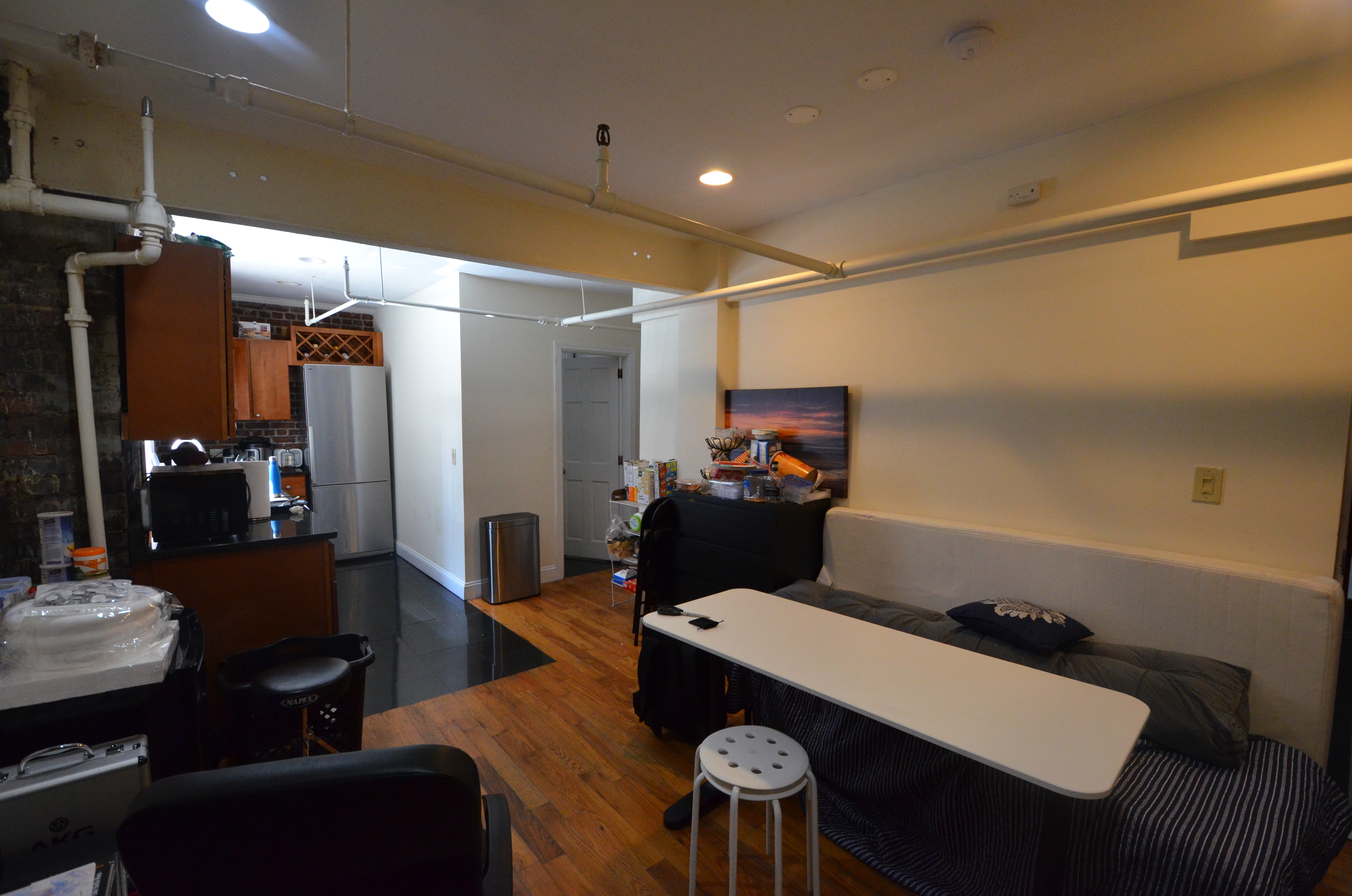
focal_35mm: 15
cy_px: 448
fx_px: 562
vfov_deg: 77.1
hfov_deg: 100.5
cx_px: 676
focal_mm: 10
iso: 2000
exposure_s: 1/100
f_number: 5
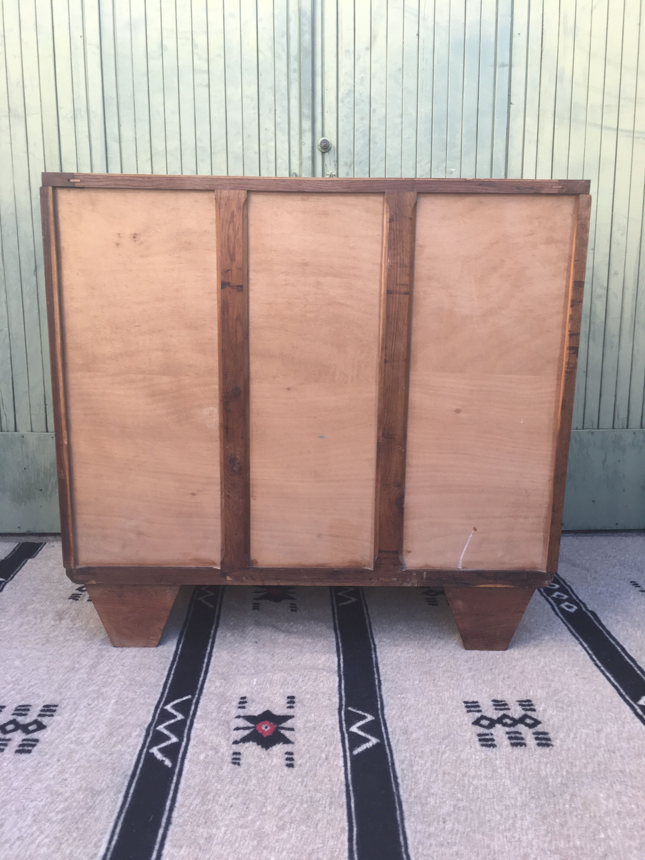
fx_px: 720
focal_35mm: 29
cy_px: 430
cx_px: 322
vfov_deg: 61.7
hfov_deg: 48.2
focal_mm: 4.15
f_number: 2.2
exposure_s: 1/100
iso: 32
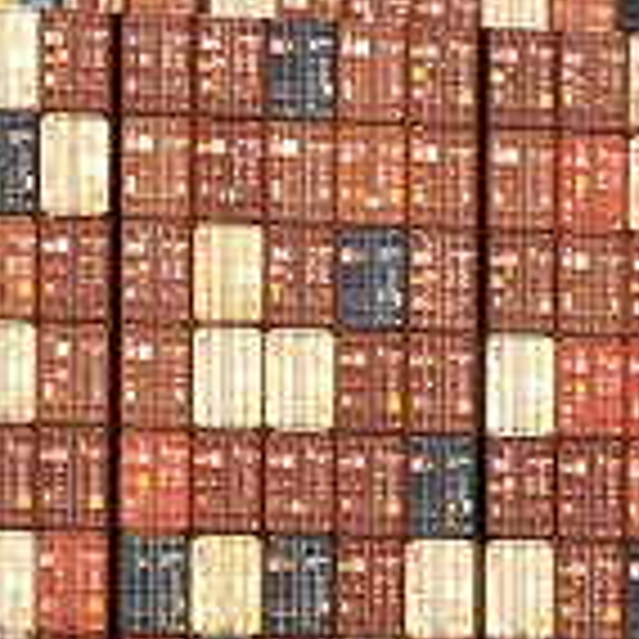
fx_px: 15747
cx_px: 410
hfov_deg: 2.3
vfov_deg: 2.3
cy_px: 644
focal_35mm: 754
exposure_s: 1/800
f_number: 8
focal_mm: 140
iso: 800
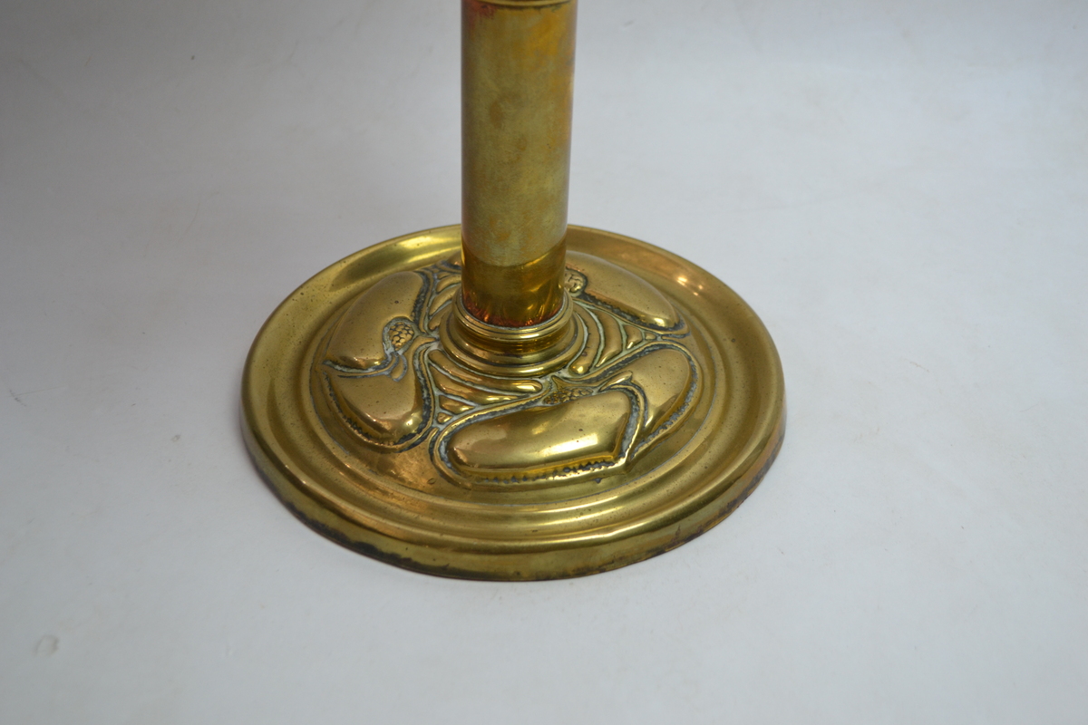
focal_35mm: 48
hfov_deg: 41.1
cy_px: 362
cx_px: 544
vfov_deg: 28.1
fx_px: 1451
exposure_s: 1/30
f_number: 4.8
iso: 400
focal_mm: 32
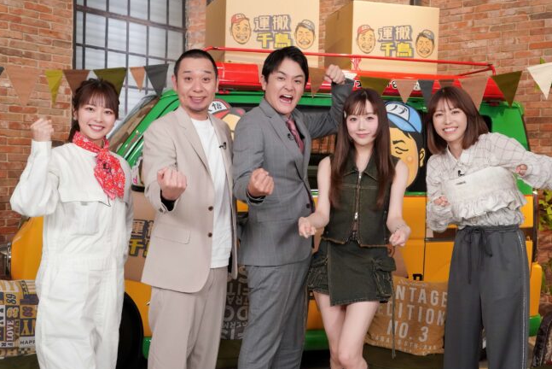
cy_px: 183
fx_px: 660
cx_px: 291
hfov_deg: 45.4
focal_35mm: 43
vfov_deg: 31.2
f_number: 7.1
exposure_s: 1/250
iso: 6400
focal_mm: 40
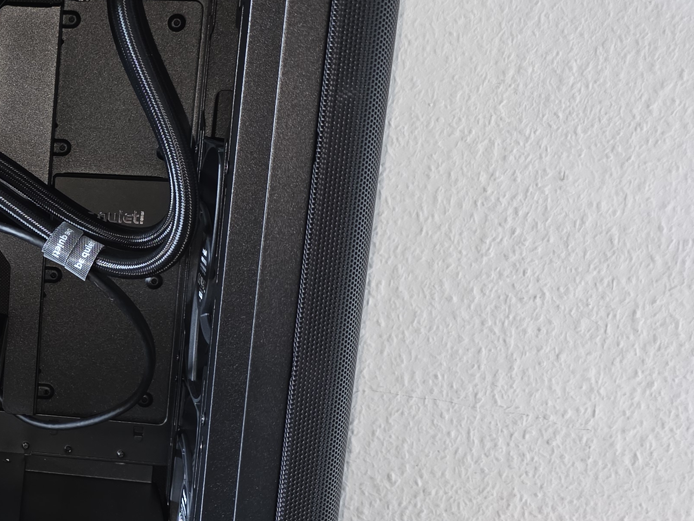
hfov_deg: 29.6
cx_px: -109
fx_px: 1143
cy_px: 290
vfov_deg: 25.6
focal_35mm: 57
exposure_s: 1/16.7
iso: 1000
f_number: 1.7
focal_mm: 6.3
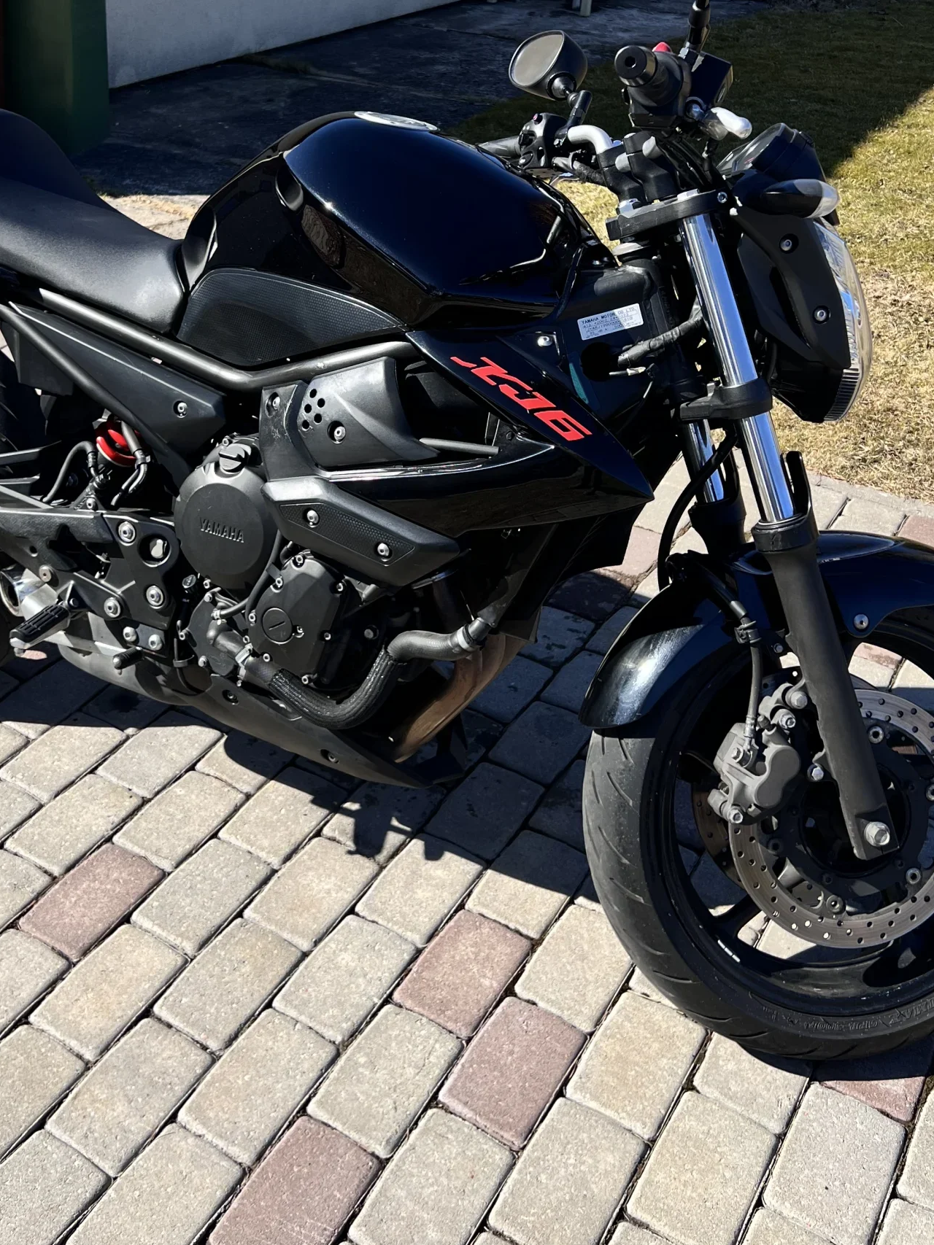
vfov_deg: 47.0
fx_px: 1403
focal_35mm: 39
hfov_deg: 36.7
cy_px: 397
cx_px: 395
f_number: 1.5
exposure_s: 1/2404
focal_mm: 5.7
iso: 50
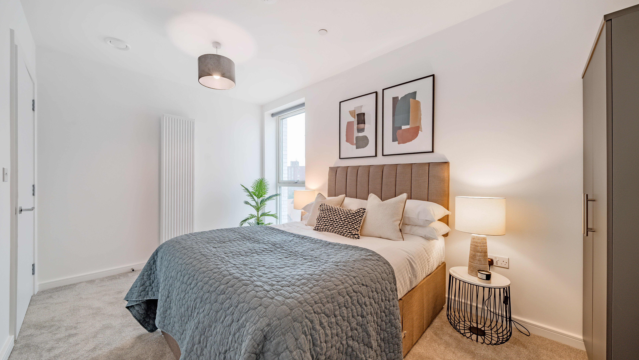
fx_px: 220
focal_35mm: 13
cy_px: 189
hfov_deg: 110.8
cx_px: 317
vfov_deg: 78.4
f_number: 8
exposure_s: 1/4
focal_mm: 12
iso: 100
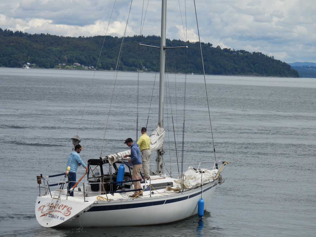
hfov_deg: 11.6
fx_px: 1552
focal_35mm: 170
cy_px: 118
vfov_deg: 8.7
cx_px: 158
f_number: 4.5
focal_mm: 30.3
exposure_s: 1/1250
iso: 100
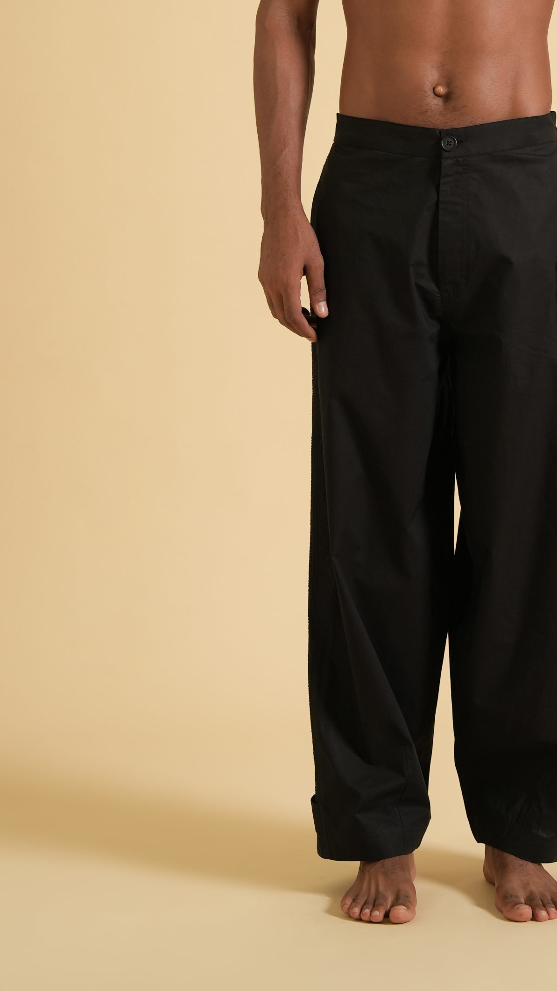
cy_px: 212
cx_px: 443
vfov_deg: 18.9
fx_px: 2941
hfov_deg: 10.8
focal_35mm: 112
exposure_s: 1/125
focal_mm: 63
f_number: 4.5
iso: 500
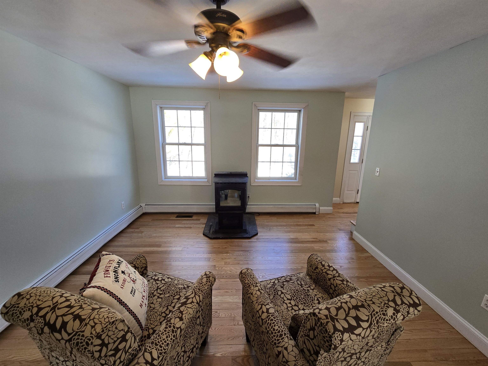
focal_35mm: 13
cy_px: 183
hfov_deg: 106.2
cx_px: 244
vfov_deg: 89.9
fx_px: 183
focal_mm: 2.2
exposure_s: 1/60
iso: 80
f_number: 2.2
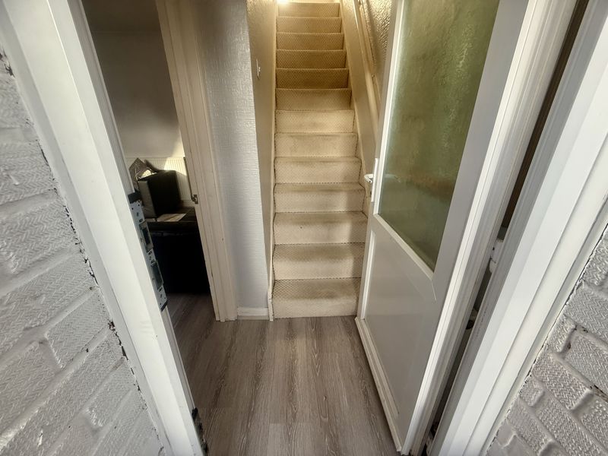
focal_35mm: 14
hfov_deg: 102.1
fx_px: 246
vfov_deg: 85.7
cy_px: 228
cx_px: 304
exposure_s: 1/99
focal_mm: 2.22
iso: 200
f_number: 2.2
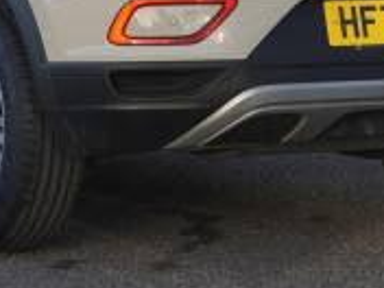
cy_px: -137
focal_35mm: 189
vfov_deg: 7.7
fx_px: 2097
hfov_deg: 10.5
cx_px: 137
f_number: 6.3
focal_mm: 36
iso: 100
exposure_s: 1/100
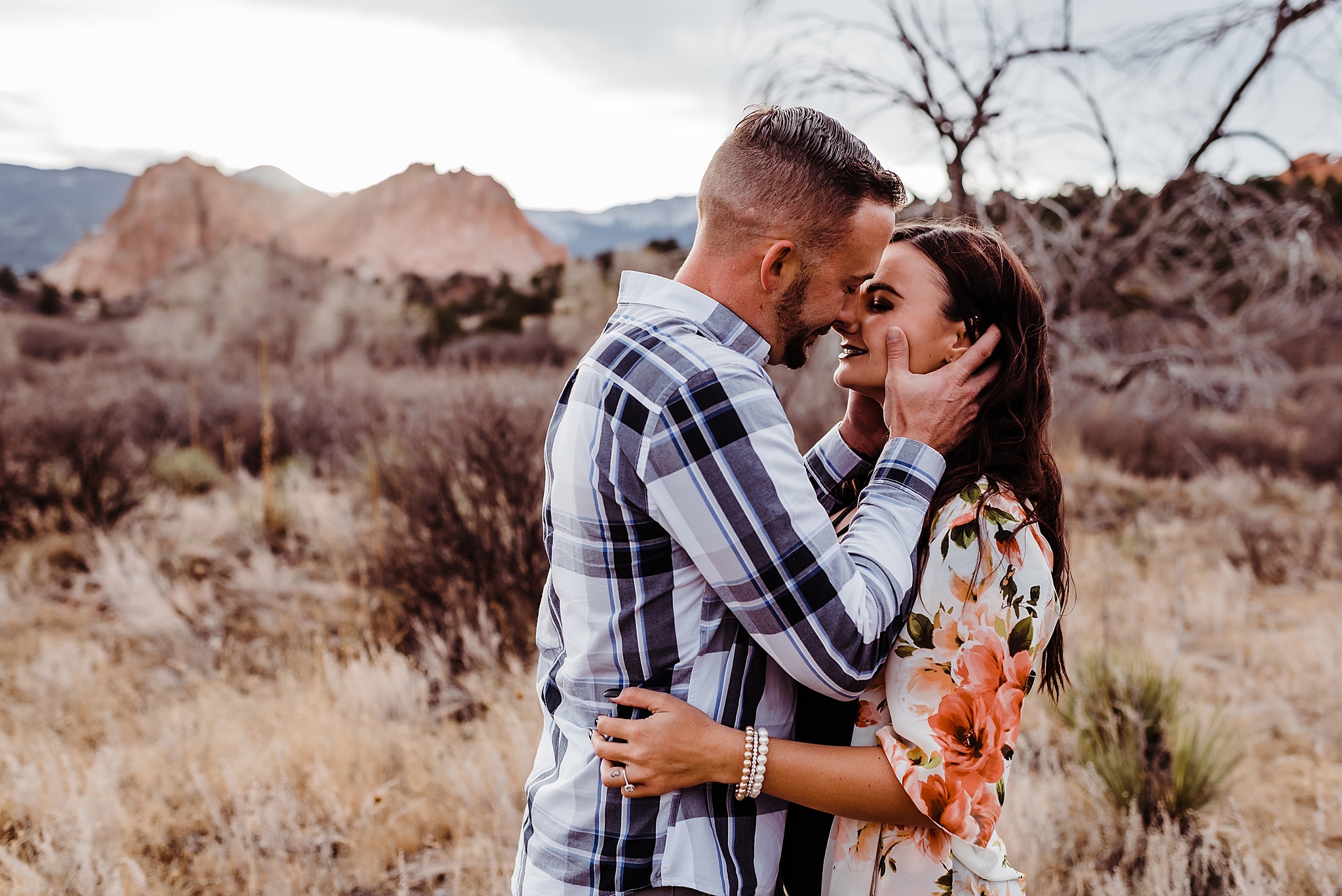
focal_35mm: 35
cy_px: 448
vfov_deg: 37.9
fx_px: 1305
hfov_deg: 54.4
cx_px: 671
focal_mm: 35
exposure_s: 1/800
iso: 200
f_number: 2.8
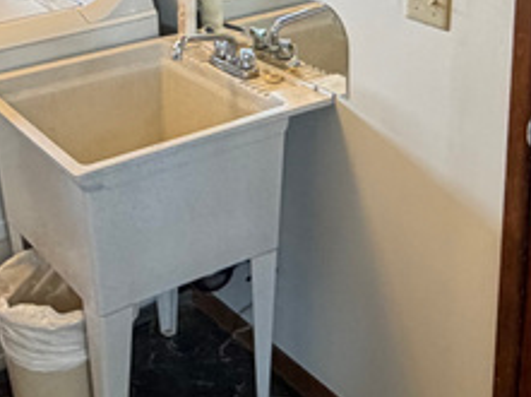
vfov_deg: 21.8
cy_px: 14
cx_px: 211
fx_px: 995
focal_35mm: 65
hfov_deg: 29.8
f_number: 2.2
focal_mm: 2.22
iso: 250
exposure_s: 1/60
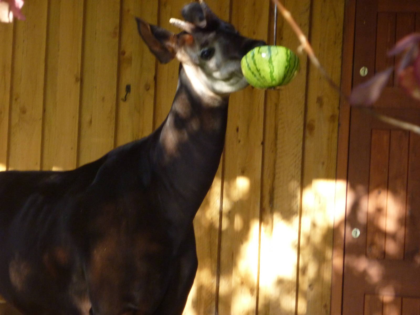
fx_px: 2427
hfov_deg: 9.9
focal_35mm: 200
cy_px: 158
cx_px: 210
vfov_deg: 7.4
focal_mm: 36
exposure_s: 1/100
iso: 400
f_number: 5.9
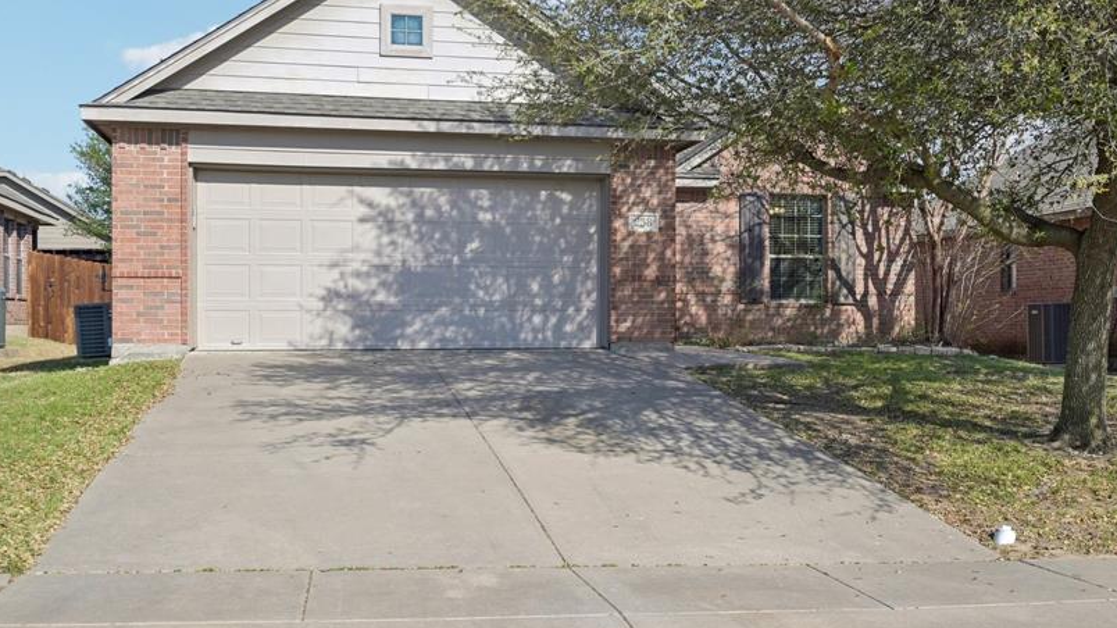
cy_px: 183
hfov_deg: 50.4
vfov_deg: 29.4
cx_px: 618
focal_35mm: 40
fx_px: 1185
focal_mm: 30
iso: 400
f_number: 8
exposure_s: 1/1000
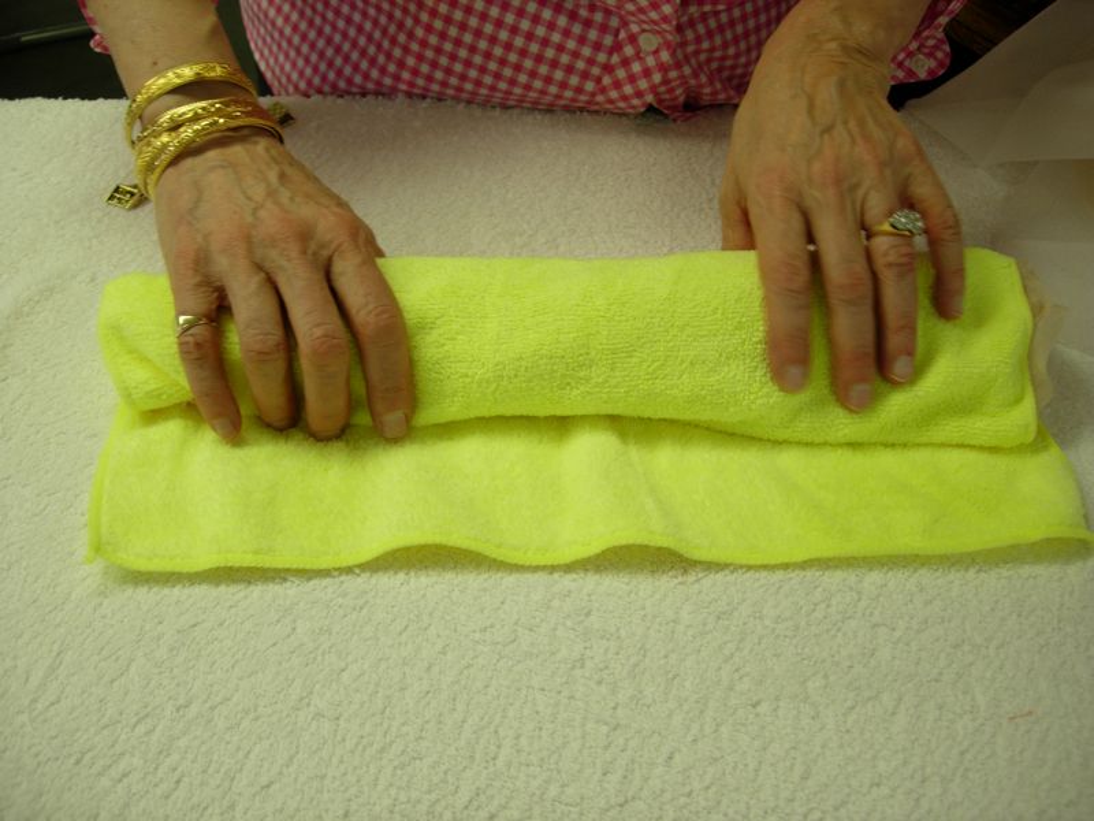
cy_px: 410
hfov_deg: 49.0
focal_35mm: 38
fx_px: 1201
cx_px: 547
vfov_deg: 37.7
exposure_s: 1/69.7
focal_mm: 7.8
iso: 64
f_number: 2.8
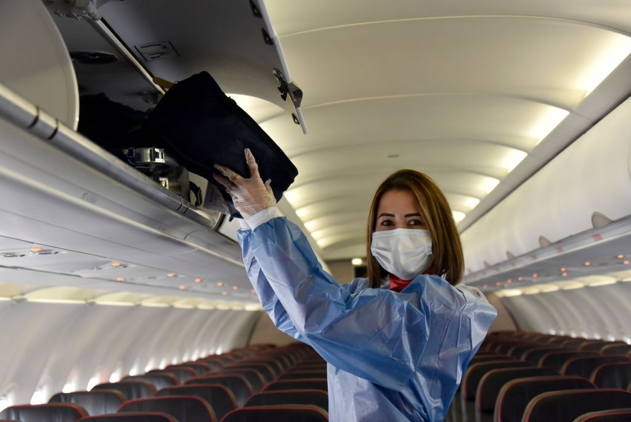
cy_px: 211
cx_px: 316
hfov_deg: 32.4
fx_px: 1087
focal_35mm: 62
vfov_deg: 21.9
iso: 2000
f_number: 5
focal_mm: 62
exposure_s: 1/320
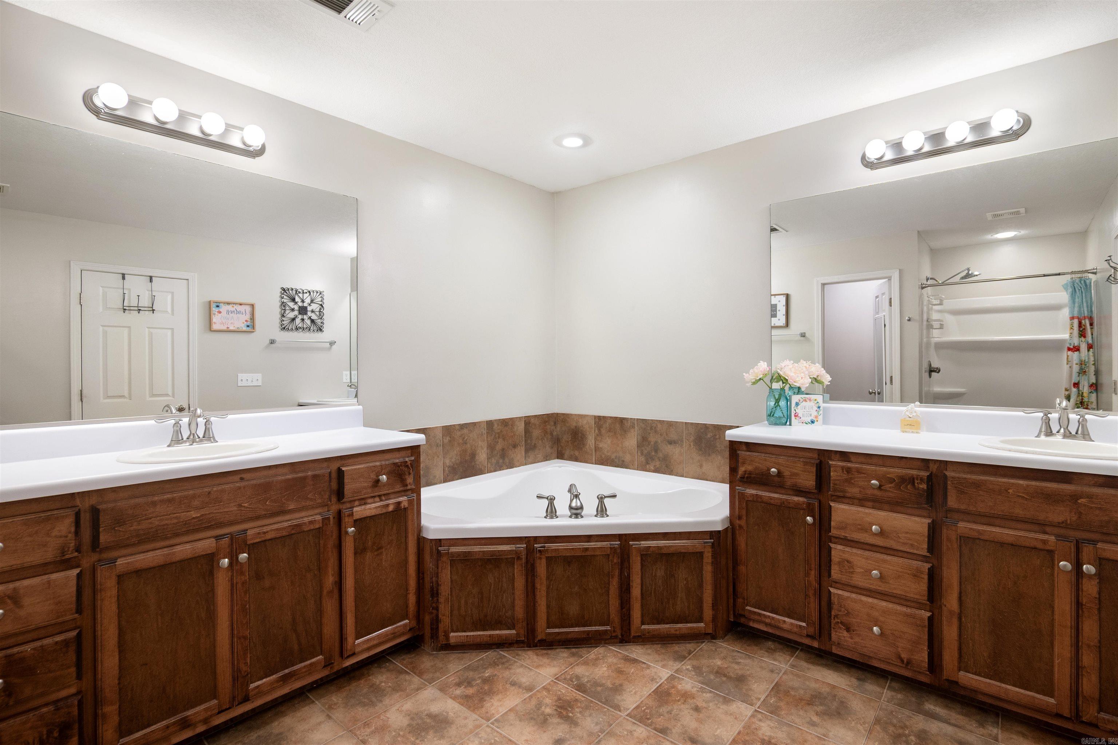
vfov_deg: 73.7
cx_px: 559
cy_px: 372
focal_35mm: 16
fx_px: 497
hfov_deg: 96.7
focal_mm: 16
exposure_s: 1/25
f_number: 5.6
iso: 1250
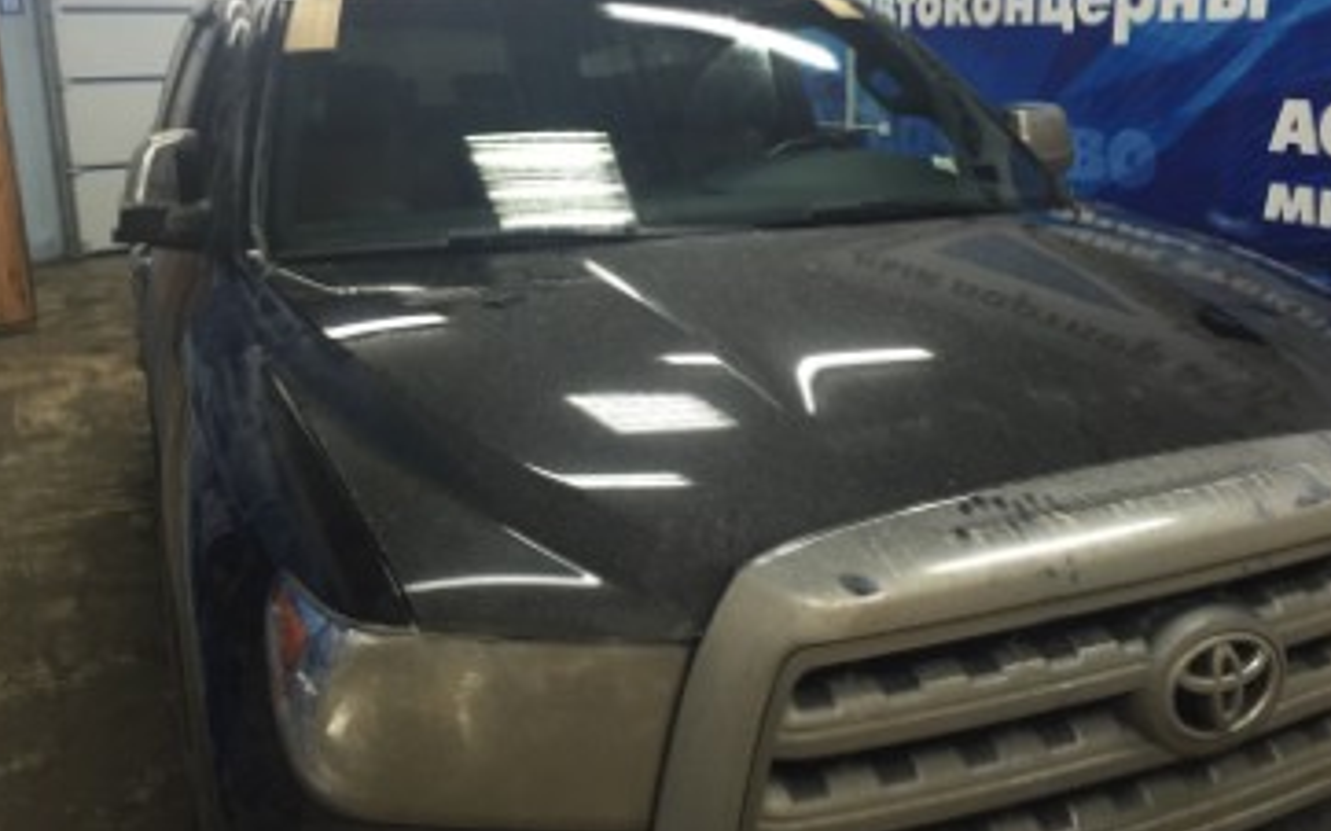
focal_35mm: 34
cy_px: 305
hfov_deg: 56.7
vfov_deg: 37.0
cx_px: 713
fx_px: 1233
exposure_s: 1/33
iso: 160
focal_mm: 4.15
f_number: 2.2
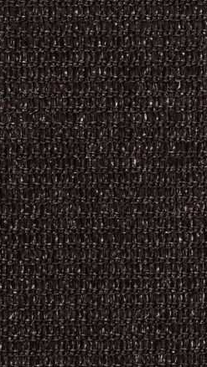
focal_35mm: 268
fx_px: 2615
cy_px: 29
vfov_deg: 8.0
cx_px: 264
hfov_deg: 4.5
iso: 200
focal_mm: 50
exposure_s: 1/125
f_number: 11
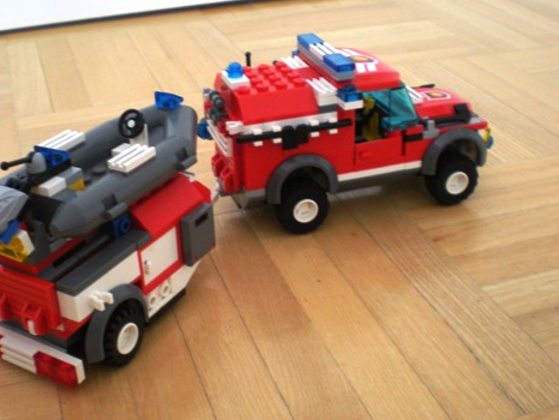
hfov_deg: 38.1
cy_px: 215
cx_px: 254
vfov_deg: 29.1
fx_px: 808
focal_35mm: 50
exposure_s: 1/35.8
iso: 200
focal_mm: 6.3
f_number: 3.1
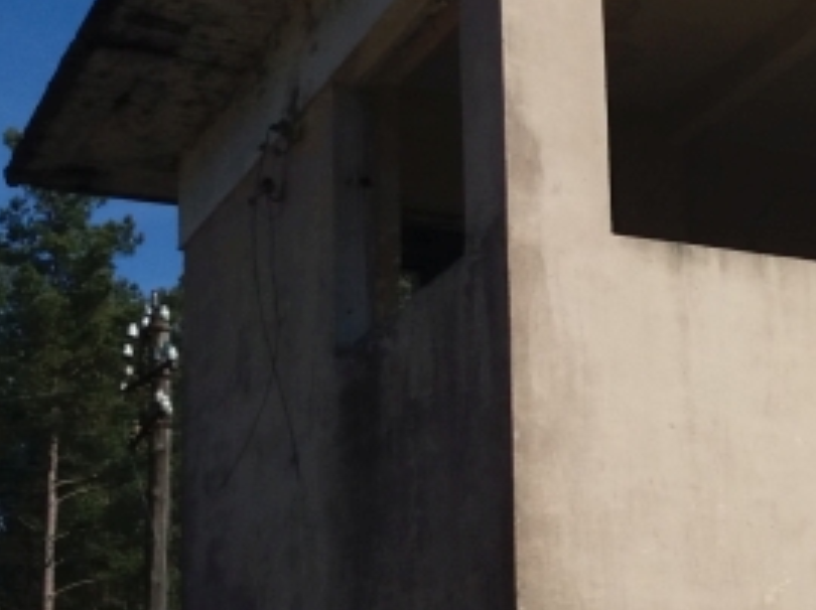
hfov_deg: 22.1
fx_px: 1955
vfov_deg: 17.7
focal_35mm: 83
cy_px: 438
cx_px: 931
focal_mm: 3.7
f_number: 1.9
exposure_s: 1/3022
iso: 64
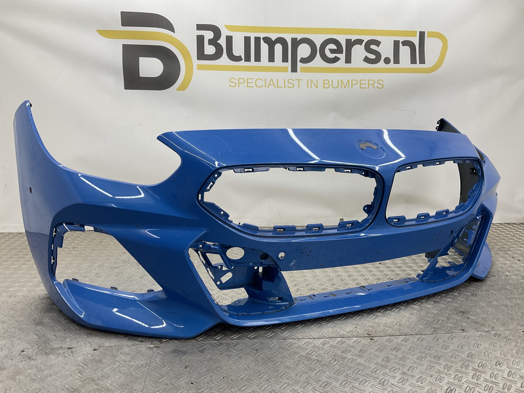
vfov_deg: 48.2
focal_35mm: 29
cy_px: 196
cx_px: 262
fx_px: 439
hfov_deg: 61.7
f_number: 1.8
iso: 20
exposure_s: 1/100
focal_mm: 3
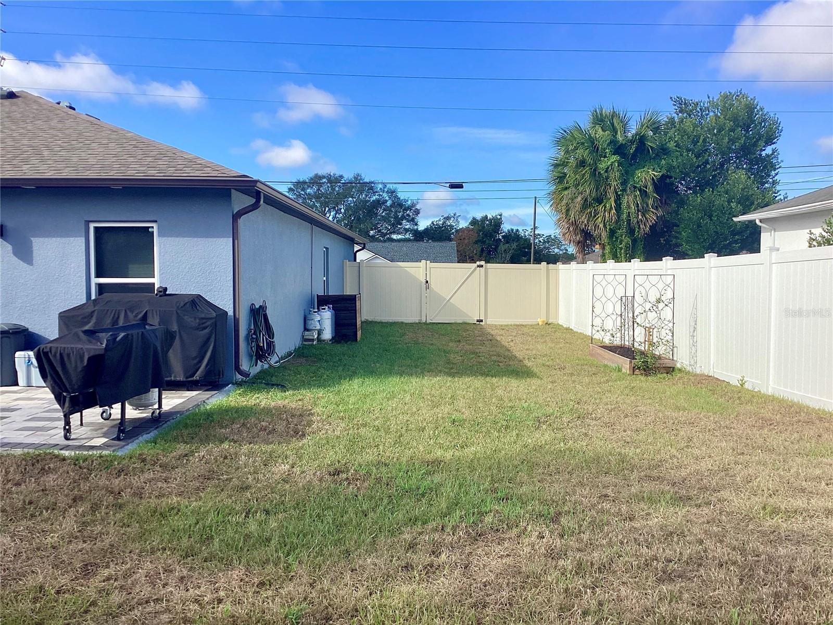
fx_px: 746
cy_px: 312
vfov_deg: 45.4
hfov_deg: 58.4
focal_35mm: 31
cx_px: 416
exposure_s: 1/1006
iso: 25
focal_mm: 3.3
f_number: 2.4
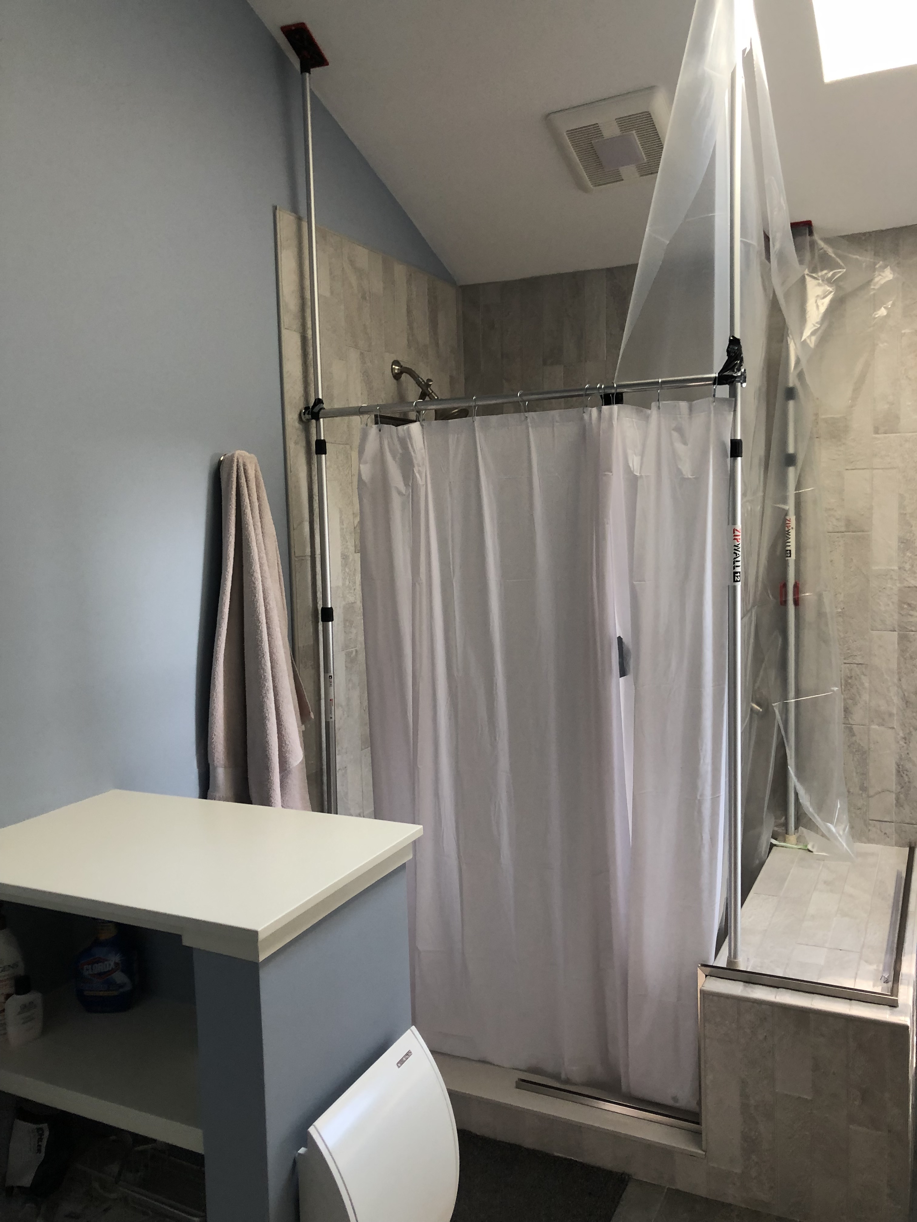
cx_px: 458
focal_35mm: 28
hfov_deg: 49.7
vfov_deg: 63.4
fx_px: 989
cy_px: 611
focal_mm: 3.99
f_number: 1.8
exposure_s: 1/17
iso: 40
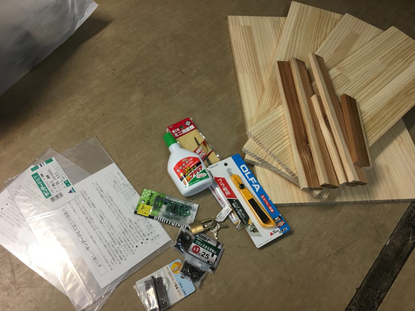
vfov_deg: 48.2
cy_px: 156
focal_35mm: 29
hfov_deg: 61.7
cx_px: 208
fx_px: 348
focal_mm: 4.15
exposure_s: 1/17
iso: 32
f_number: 2.2
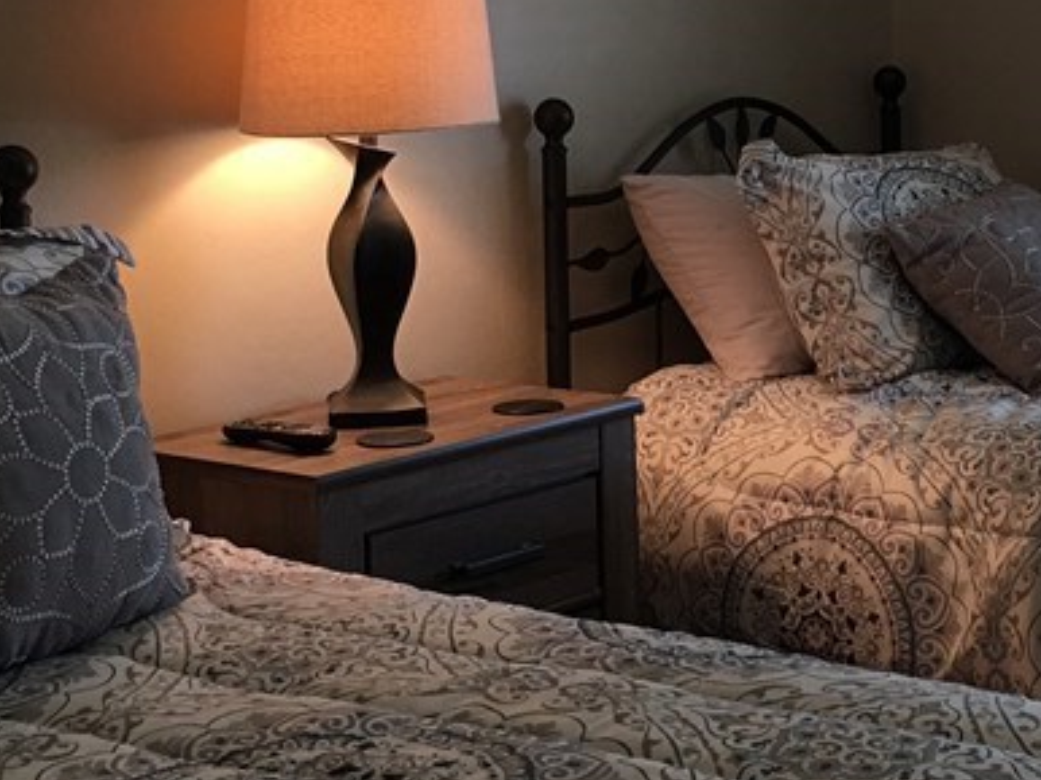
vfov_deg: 18.9
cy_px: 119
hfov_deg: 25.1
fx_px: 2314
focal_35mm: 77
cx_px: 761
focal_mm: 4.15
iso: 40
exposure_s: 1/30
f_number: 2.2
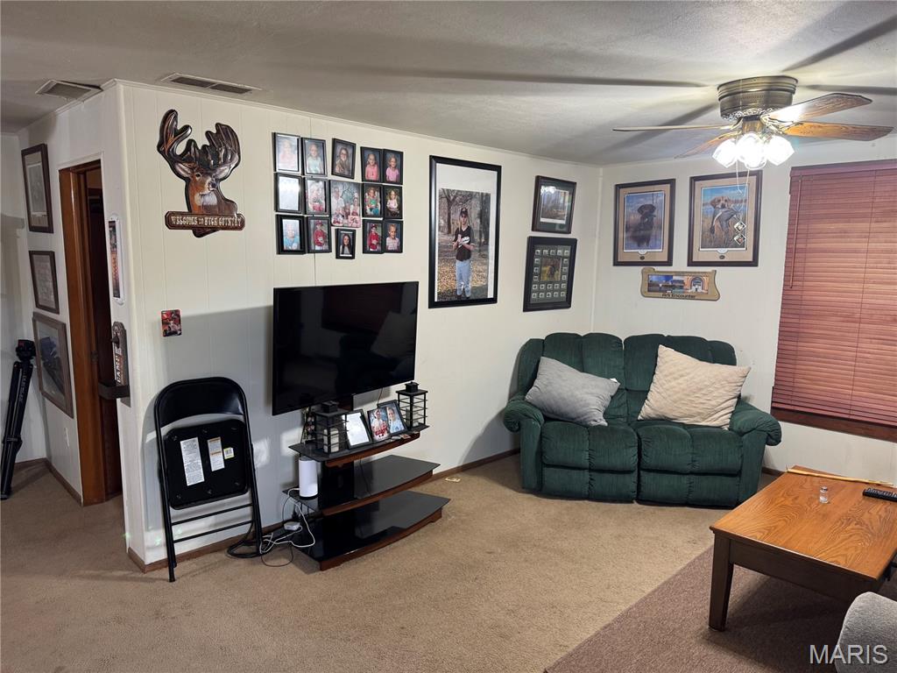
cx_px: 448
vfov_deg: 56.8
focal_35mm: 24
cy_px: 336
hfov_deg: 71.6
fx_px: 622
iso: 160
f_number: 1.78
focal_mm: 6.76
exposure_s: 1/60
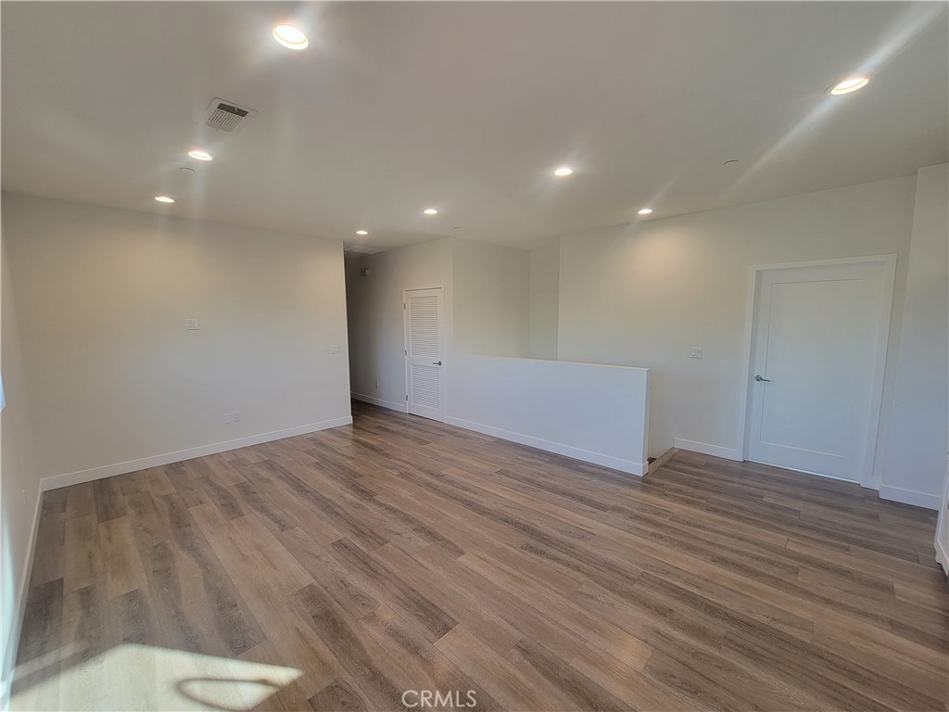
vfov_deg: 89.9
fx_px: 356
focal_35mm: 13
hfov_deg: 106.2
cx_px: 474
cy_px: 356
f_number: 2.2
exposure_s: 1/60
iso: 80
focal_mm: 2.2
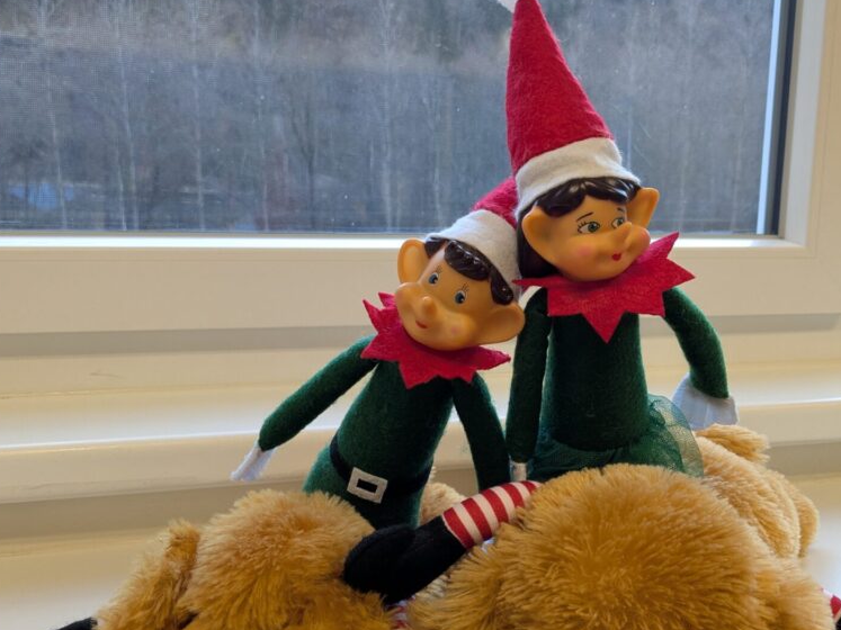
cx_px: 415
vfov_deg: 38.4
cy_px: 399
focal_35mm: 37
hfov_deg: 50.1
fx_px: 899
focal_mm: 4.38
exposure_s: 1/99.9
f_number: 1.73
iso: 59
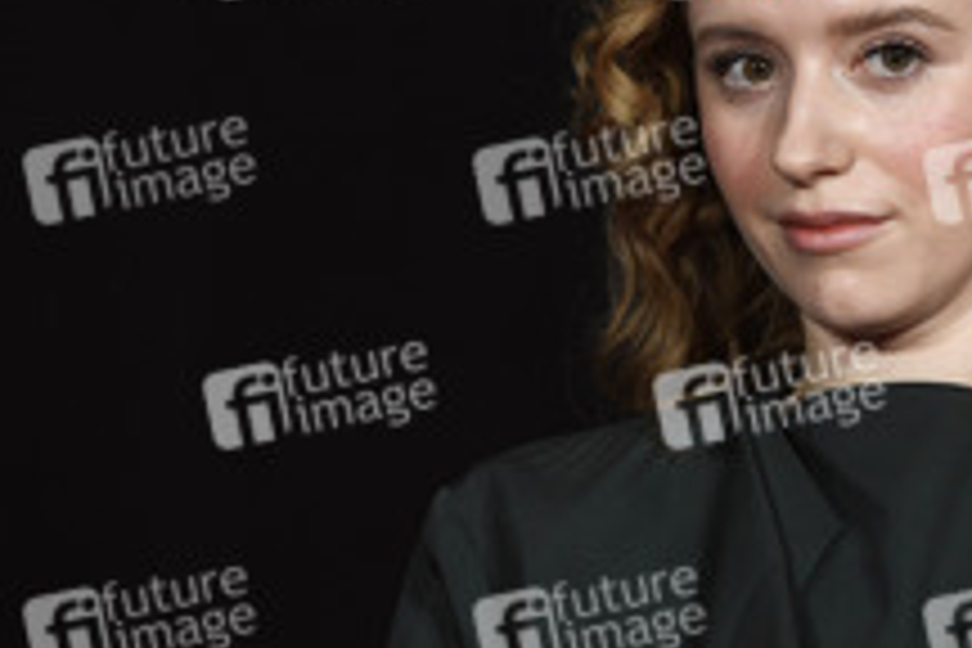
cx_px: 650
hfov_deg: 4.9
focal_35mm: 417
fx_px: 11258
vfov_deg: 3.3
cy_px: 284
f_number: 4
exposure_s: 1/200
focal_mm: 200
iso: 2500
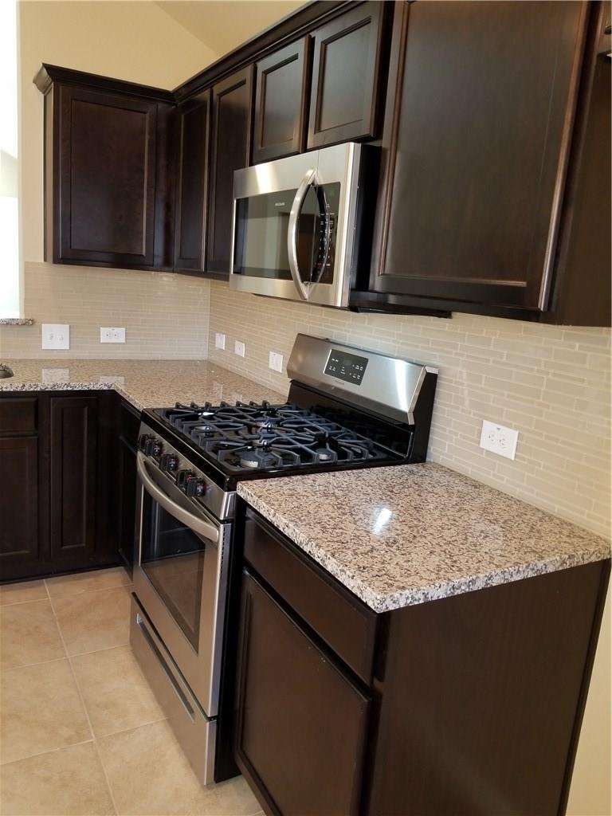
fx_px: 613
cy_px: 408
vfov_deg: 67.3
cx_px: 306
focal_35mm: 26
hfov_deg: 53.1
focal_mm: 4.25
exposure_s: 1/24
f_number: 1.7
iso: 100
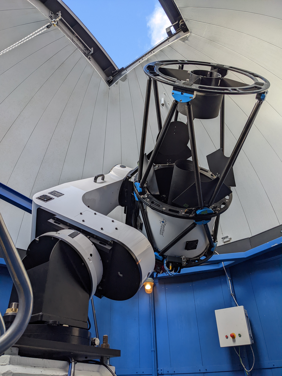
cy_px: 188
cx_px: 141
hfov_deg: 51.4
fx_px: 293
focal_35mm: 27
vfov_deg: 65.3
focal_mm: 4.38
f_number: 1.73
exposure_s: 1/427
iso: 48
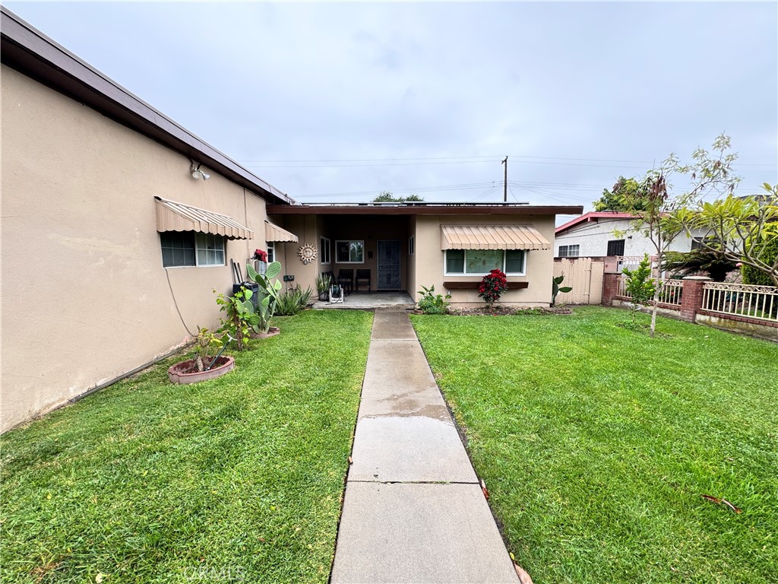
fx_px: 315
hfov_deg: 102.1
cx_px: 389
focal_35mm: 14
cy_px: 292
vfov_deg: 85.7
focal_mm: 2.22
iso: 40
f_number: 2.2
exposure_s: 1/145
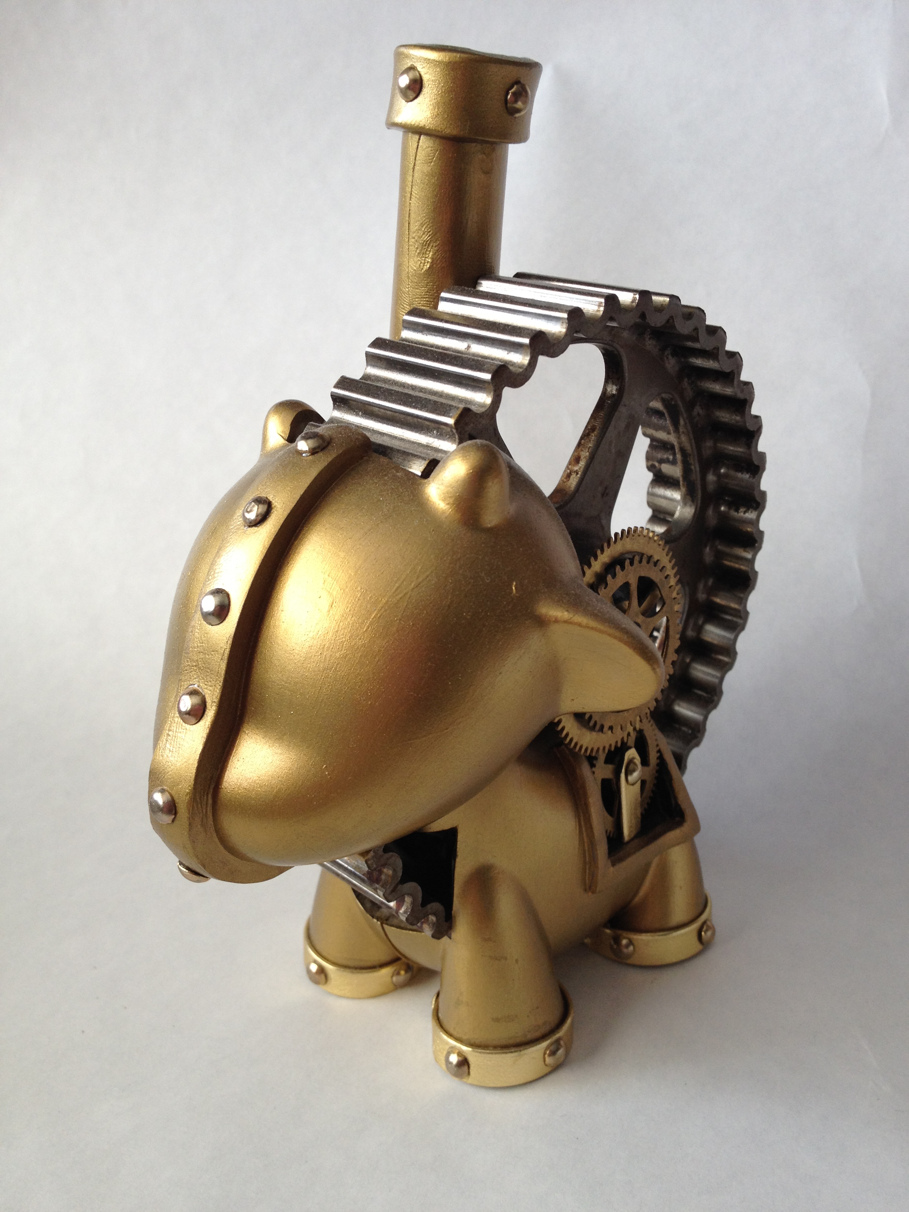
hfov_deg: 40.7
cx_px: 454
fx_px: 1225
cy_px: 606
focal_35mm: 35
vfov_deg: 52.6
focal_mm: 4.28
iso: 80
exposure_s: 1/60
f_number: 2.4
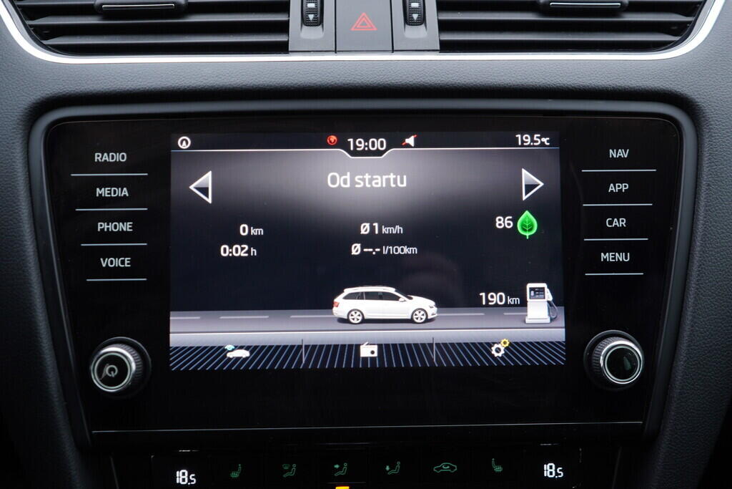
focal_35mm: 36
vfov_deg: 36.9
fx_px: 732
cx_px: 366
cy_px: 244
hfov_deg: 53.1
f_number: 2.8
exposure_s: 1/40
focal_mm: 24
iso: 125
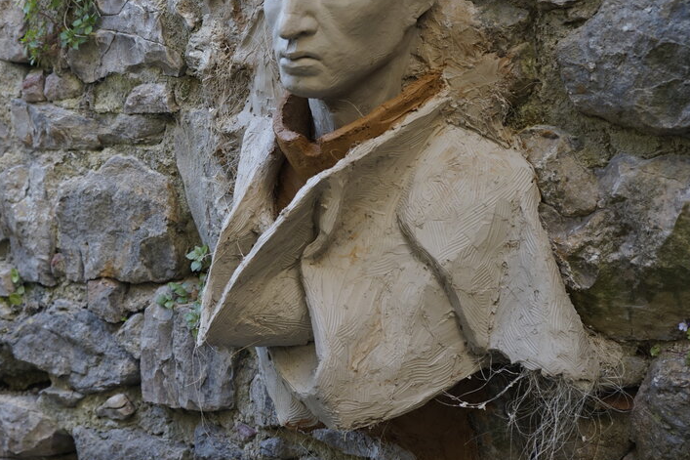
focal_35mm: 73
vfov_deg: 18.6
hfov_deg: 27.5
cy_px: 151
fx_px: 1399
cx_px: 222
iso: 500
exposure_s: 1/160
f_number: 4.5
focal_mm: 43
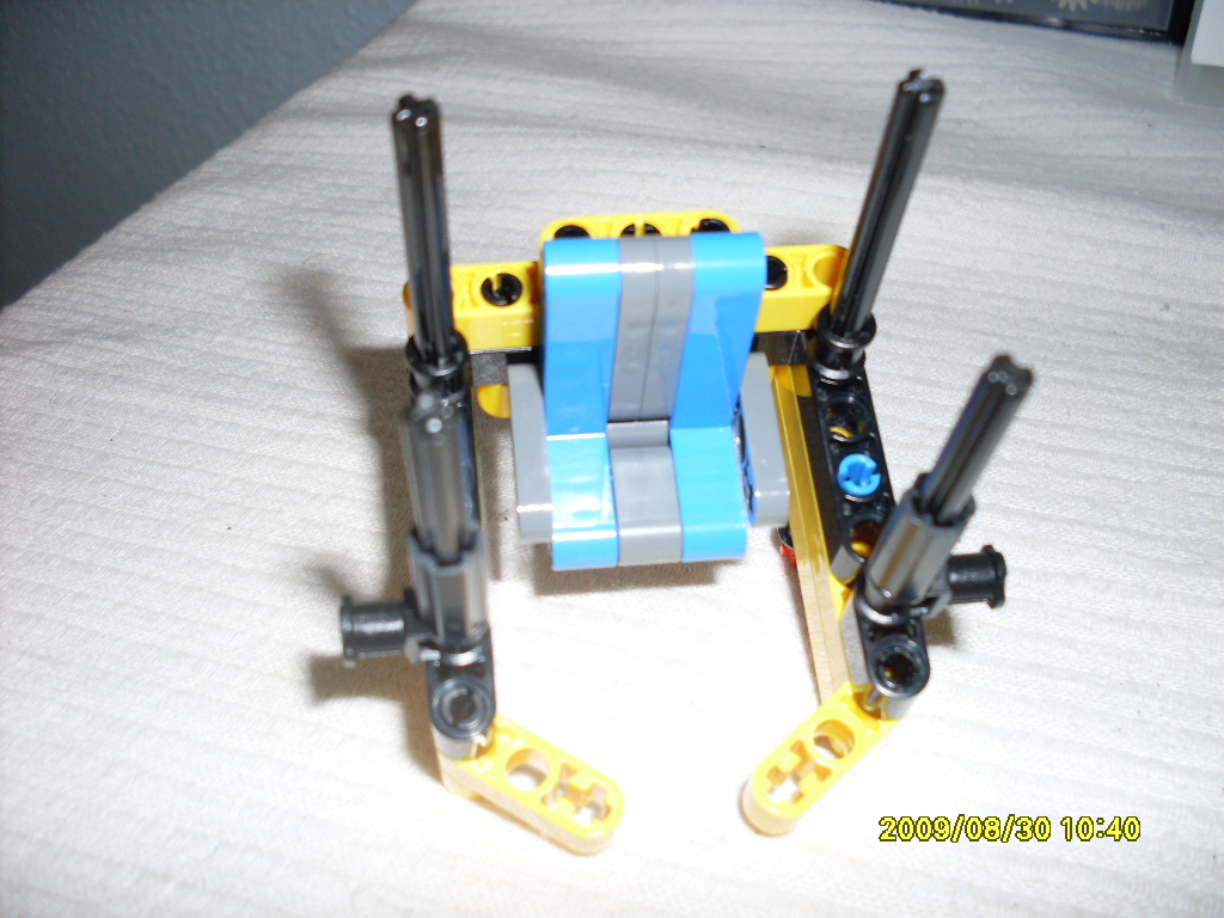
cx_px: 612
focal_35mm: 38
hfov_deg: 49.0
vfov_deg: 37.7
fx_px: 1344
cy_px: 459
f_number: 2.8
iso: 100
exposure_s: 1/45
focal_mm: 6.3
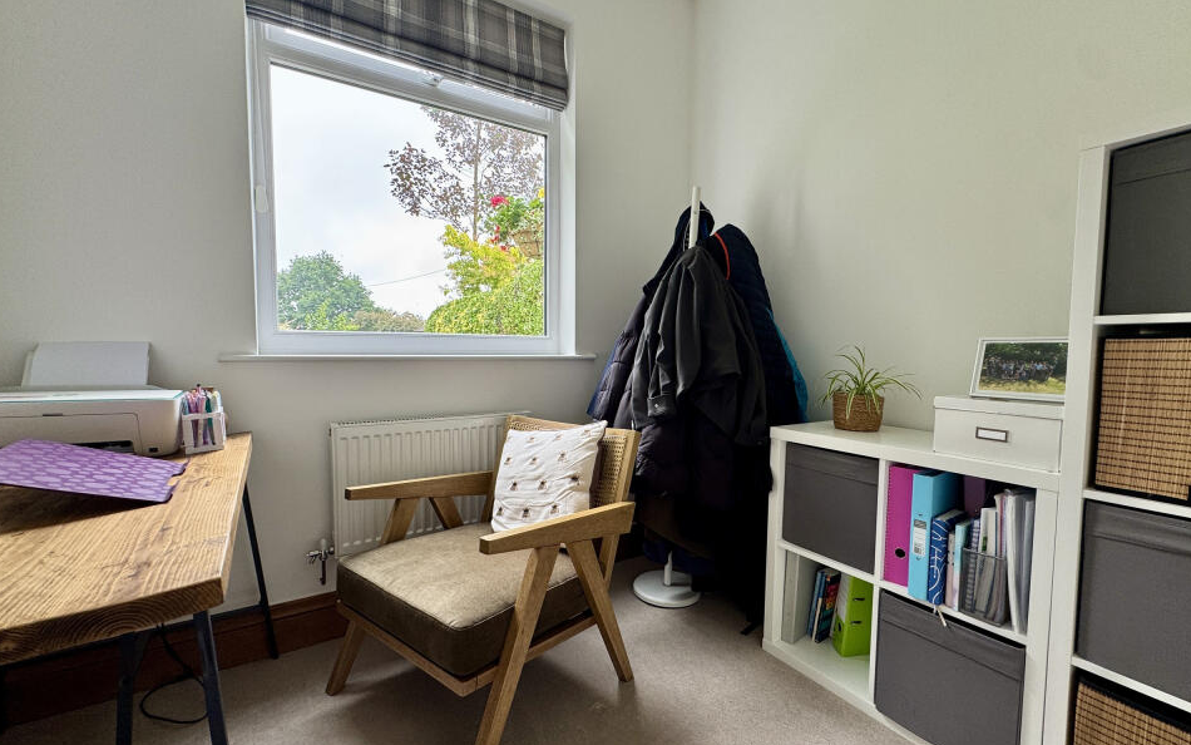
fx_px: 519
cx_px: 634
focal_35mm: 16
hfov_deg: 97.7
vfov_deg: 71.3
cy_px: 380
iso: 64
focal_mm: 2.22
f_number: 2.2
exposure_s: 1/99
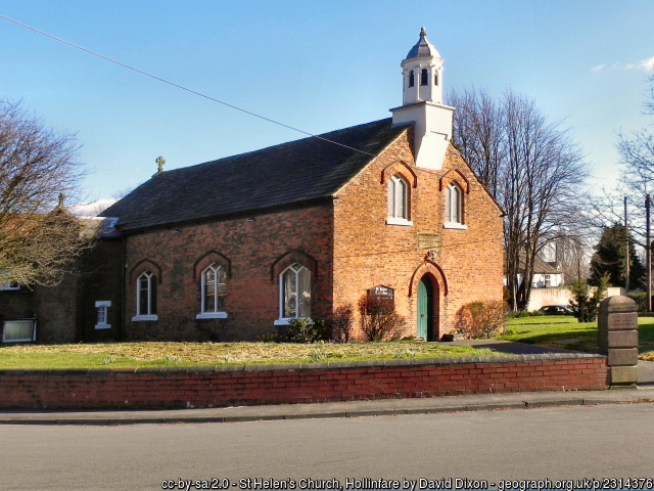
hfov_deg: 45.8
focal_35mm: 41
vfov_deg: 35.1
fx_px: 775
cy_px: 246
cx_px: 327
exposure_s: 1/298
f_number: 5.6
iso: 160
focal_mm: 7.3
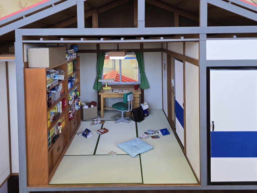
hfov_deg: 73.9
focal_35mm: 23
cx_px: 128
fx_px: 171
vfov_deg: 58.9
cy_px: 96
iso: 64
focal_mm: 6.3
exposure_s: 1/101
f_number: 1.7
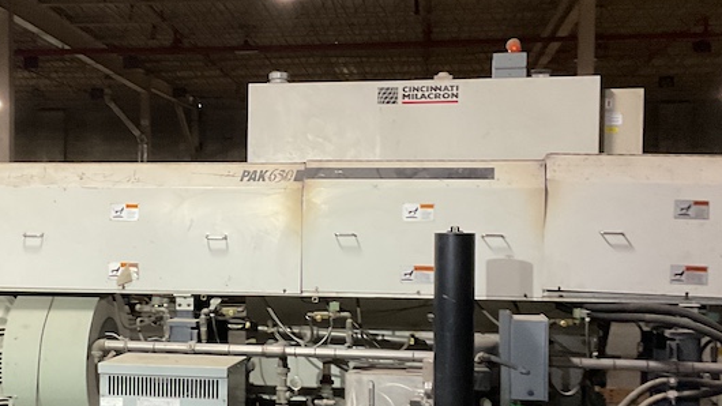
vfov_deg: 19.7
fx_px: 1168
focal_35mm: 61
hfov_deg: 34.0
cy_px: 264
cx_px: 234
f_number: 1.8
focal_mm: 3
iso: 320
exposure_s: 1/40
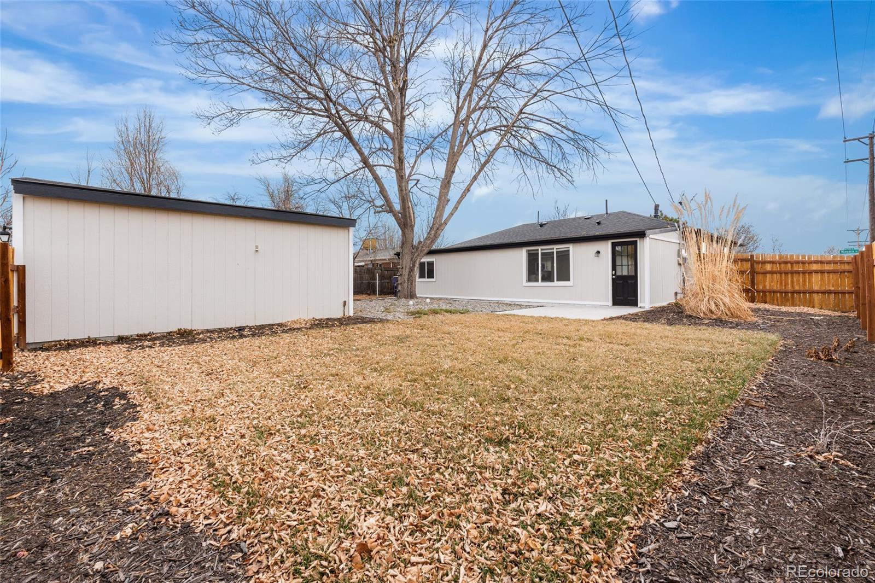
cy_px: 292
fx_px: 389
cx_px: 438
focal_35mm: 16
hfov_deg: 96.7
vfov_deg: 73.7
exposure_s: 1/25
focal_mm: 16
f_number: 8
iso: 160
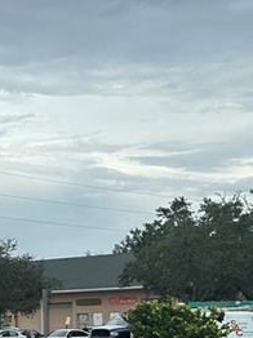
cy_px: 330
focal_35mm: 110
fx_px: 1074
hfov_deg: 13.1
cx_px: -54
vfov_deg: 17.5
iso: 80
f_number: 1.78
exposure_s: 1/4348
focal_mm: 6.86
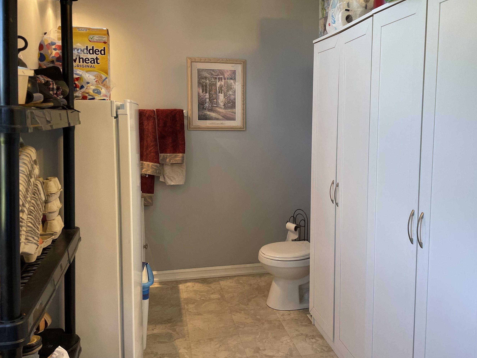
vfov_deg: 46.7
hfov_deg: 59.9
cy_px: 158
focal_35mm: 30
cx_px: 259
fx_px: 413
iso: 125
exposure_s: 1/120
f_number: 1.6
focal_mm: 4.2
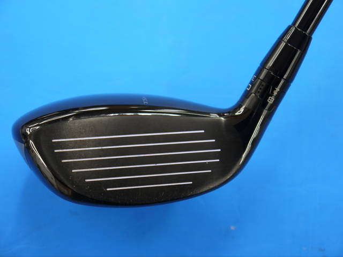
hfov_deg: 31.2
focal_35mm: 62
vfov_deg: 23.7
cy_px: 128
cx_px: 172
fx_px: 614
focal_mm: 31
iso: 400
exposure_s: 1/60
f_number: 5
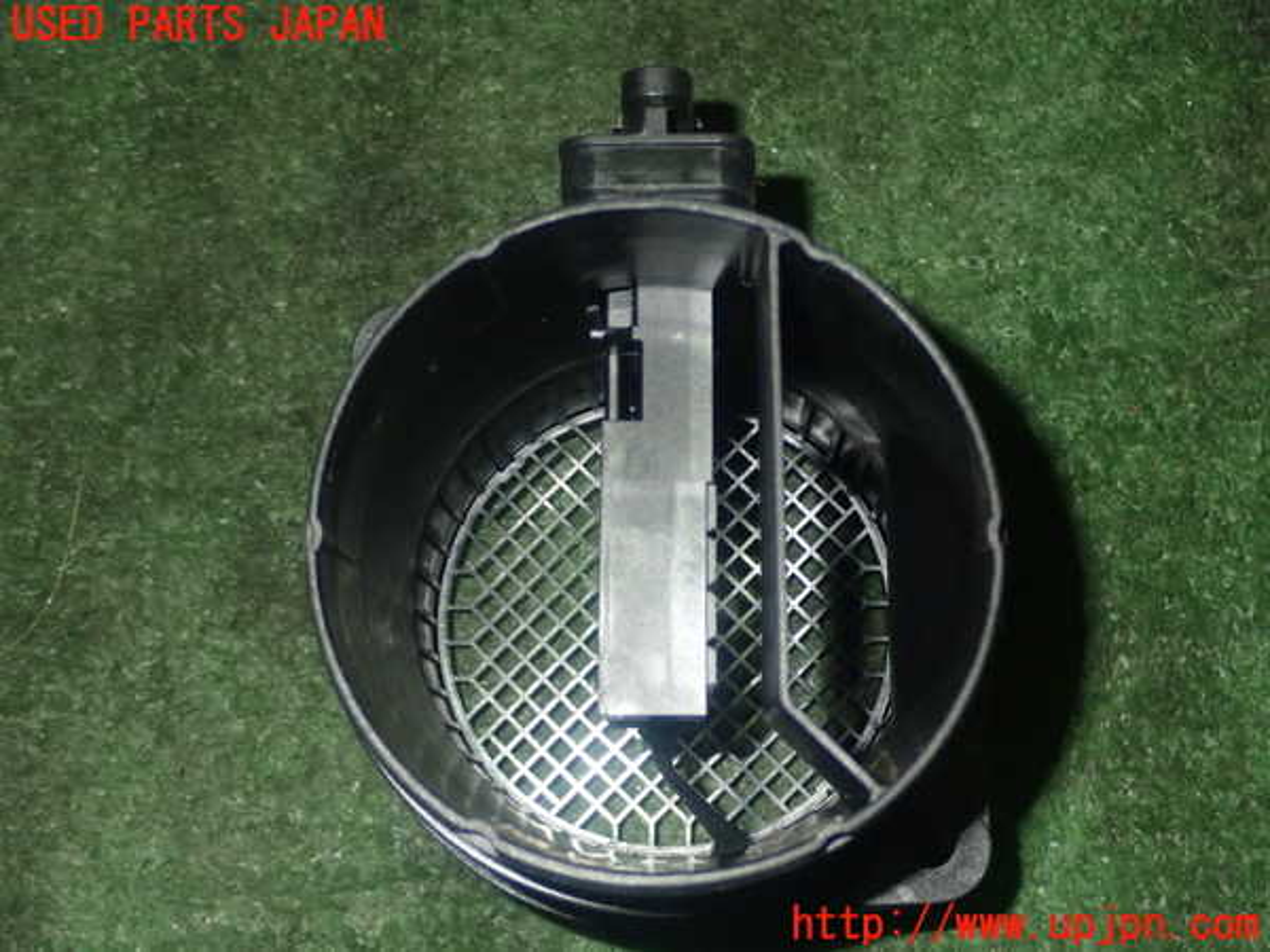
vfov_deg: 27.0
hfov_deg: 35.5
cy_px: 476
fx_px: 1981
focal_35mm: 54
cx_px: 635
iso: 800
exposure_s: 1/50
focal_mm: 9.65
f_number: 10
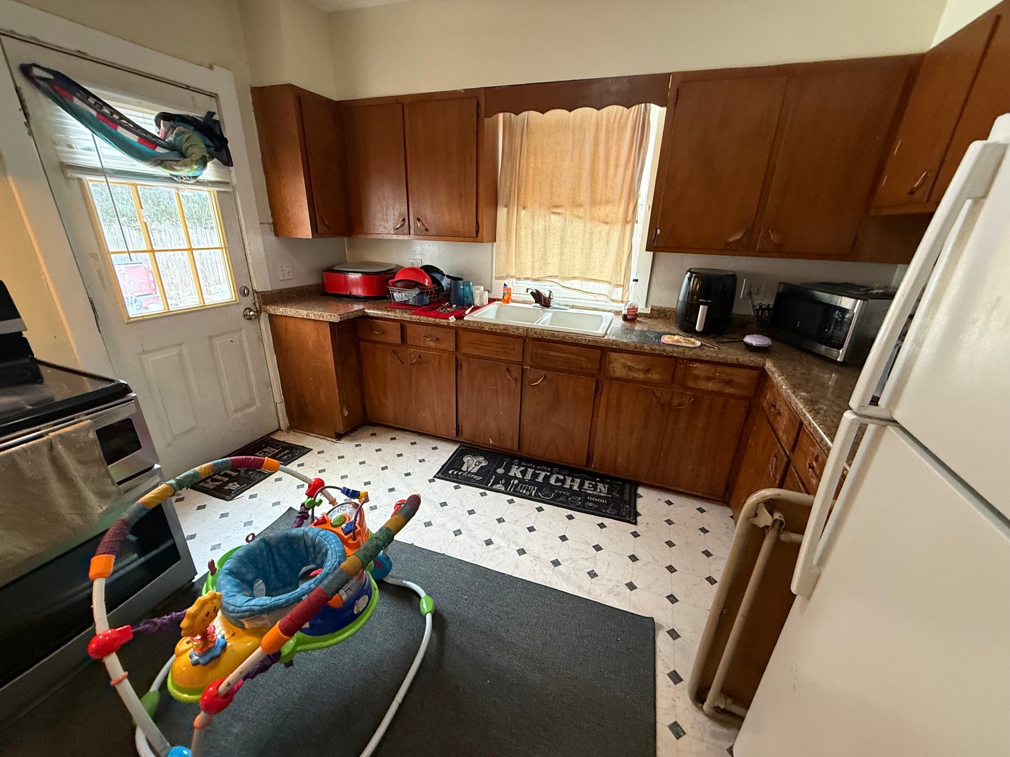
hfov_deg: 102.1
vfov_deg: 85.7
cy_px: 378
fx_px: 409
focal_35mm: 14
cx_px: 505
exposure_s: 1/60
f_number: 2.2
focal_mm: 2.22
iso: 500
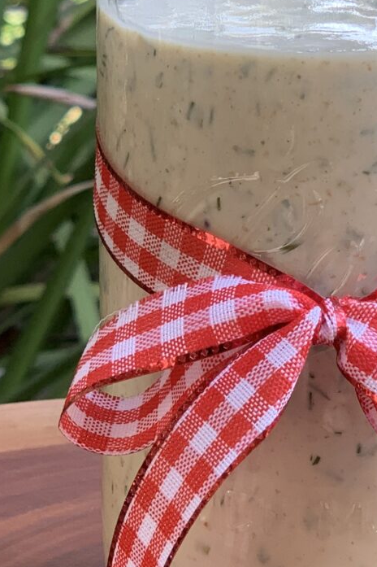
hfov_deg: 8.6
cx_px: 320
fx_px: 2500
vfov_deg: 12.9
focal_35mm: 159
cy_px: 248
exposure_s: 1/122
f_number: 2.4
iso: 40
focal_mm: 6
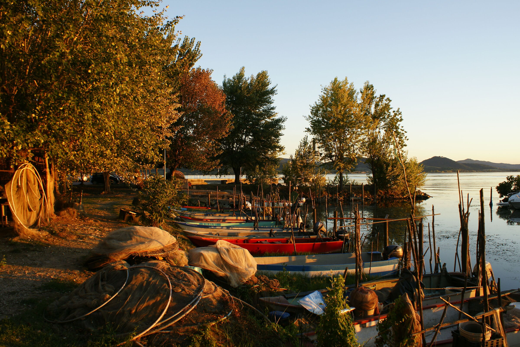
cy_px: 174
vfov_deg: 47.9
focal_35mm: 27
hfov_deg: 67.4
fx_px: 390
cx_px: 260
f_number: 8
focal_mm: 18
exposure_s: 1/60
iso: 200
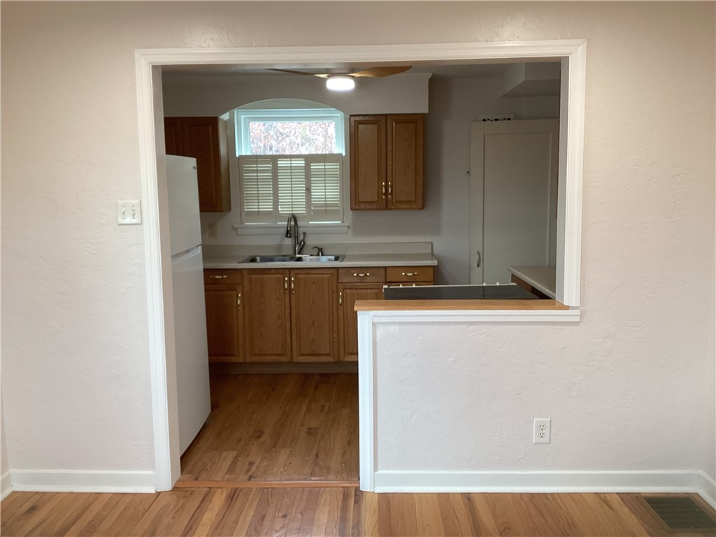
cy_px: 268
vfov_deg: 45.4
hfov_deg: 58.4
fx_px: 641
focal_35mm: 31
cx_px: 358
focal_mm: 3.3
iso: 100
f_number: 2.4
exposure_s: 1/60
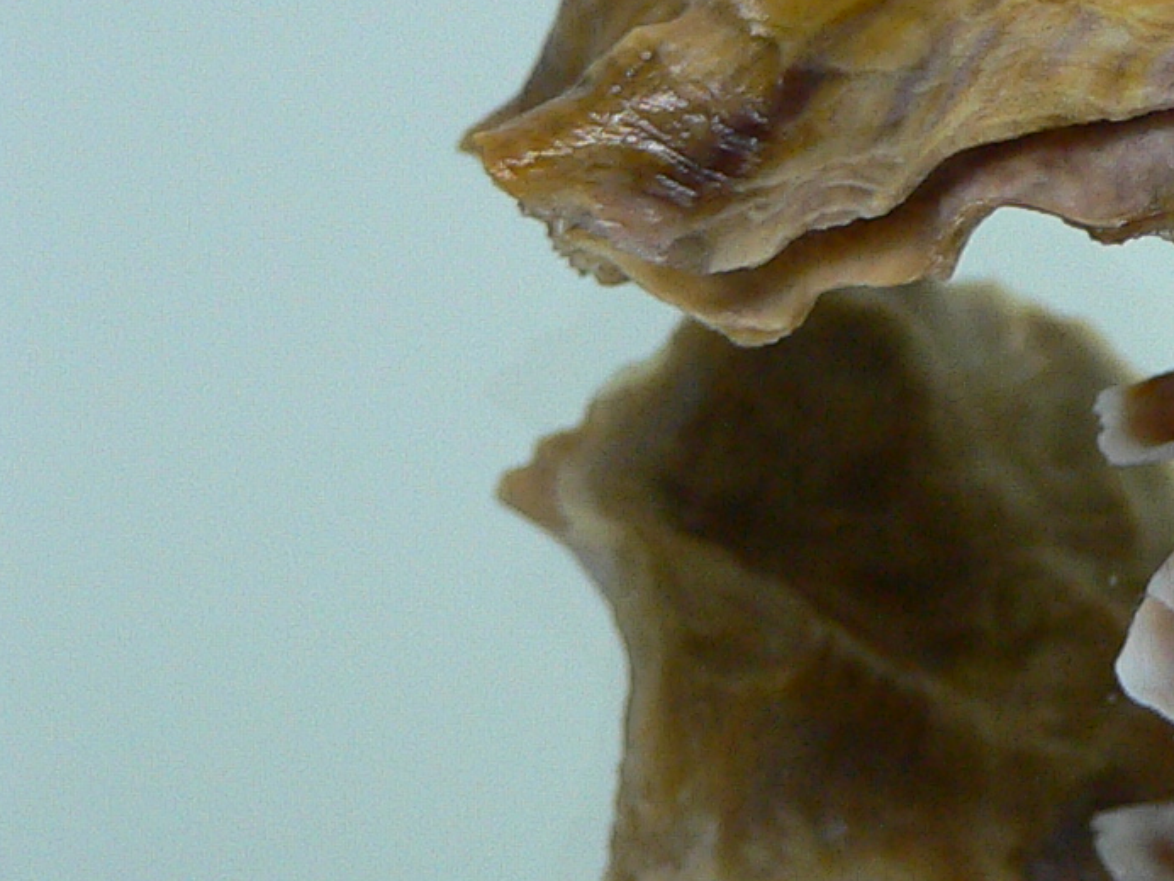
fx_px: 3459
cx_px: 1581
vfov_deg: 14.4
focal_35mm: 102
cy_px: 105
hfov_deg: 17.9
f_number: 2.8
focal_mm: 4.6
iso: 150
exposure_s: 1/60
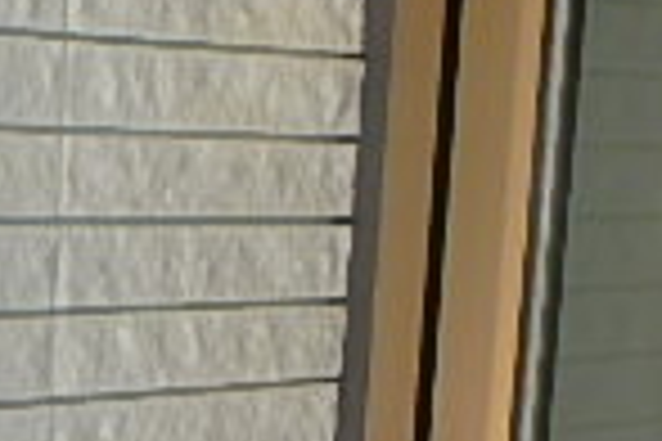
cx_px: -369
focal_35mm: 95
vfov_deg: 13.9
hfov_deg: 18.6
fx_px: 1747
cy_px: 549
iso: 125
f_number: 3.5
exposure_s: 1/60
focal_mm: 3.7
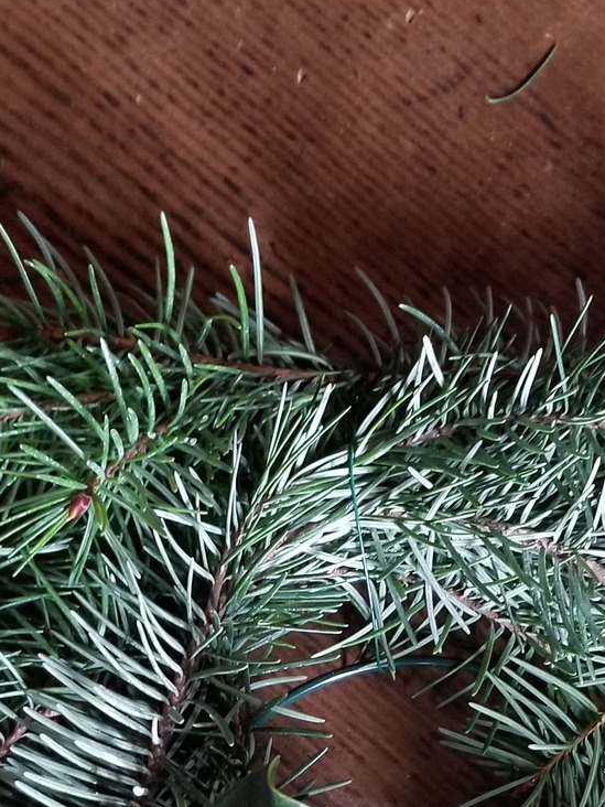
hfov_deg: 20.7
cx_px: 261
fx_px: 1655
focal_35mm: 71
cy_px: 774
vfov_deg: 26.2
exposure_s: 1/10
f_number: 1.7
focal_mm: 4.25
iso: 320
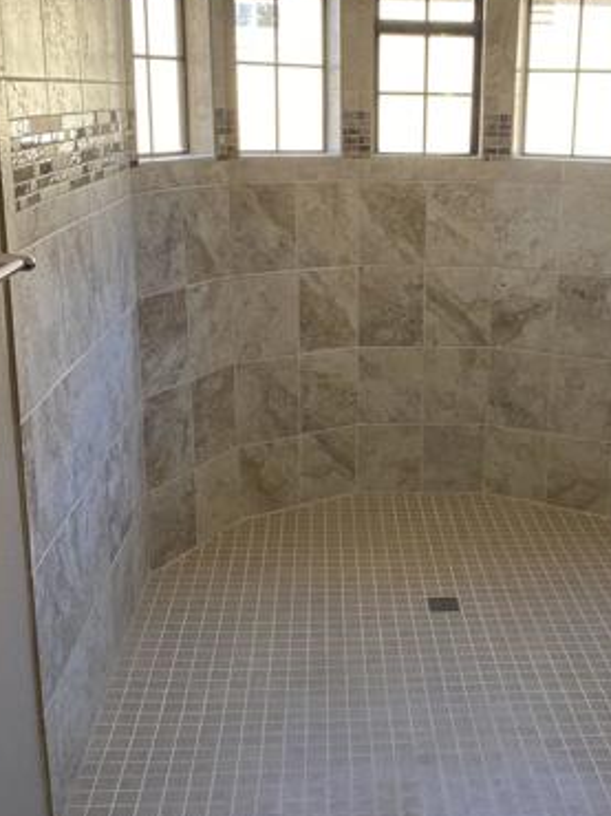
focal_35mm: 45
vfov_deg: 42.1
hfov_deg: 31.8
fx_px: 1060
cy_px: 390
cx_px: 424
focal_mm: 4.25
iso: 64
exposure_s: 1/121
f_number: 1.8
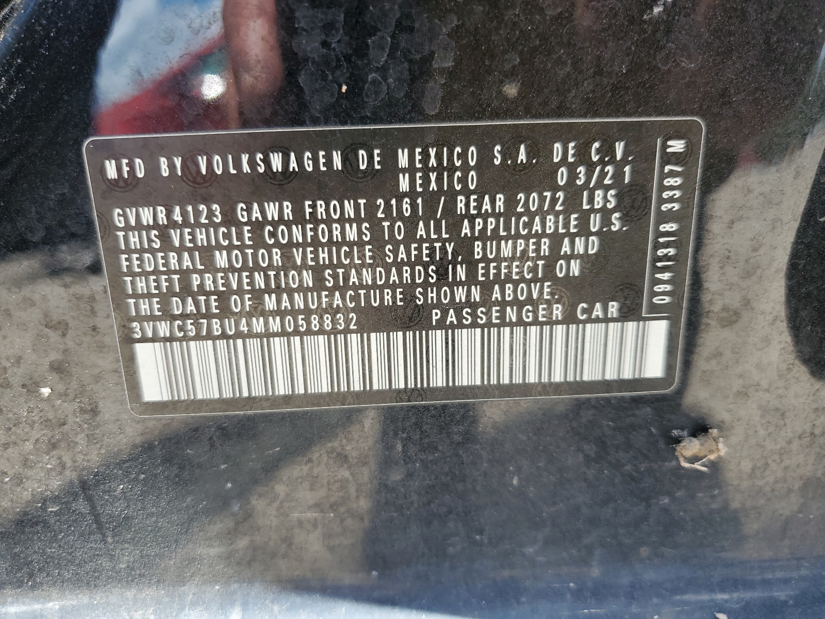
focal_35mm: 26
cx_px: 412
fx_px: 620
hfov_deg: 67.3
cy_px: 310
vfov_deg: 53.1
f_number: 1.5
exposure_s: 1/435
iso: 50
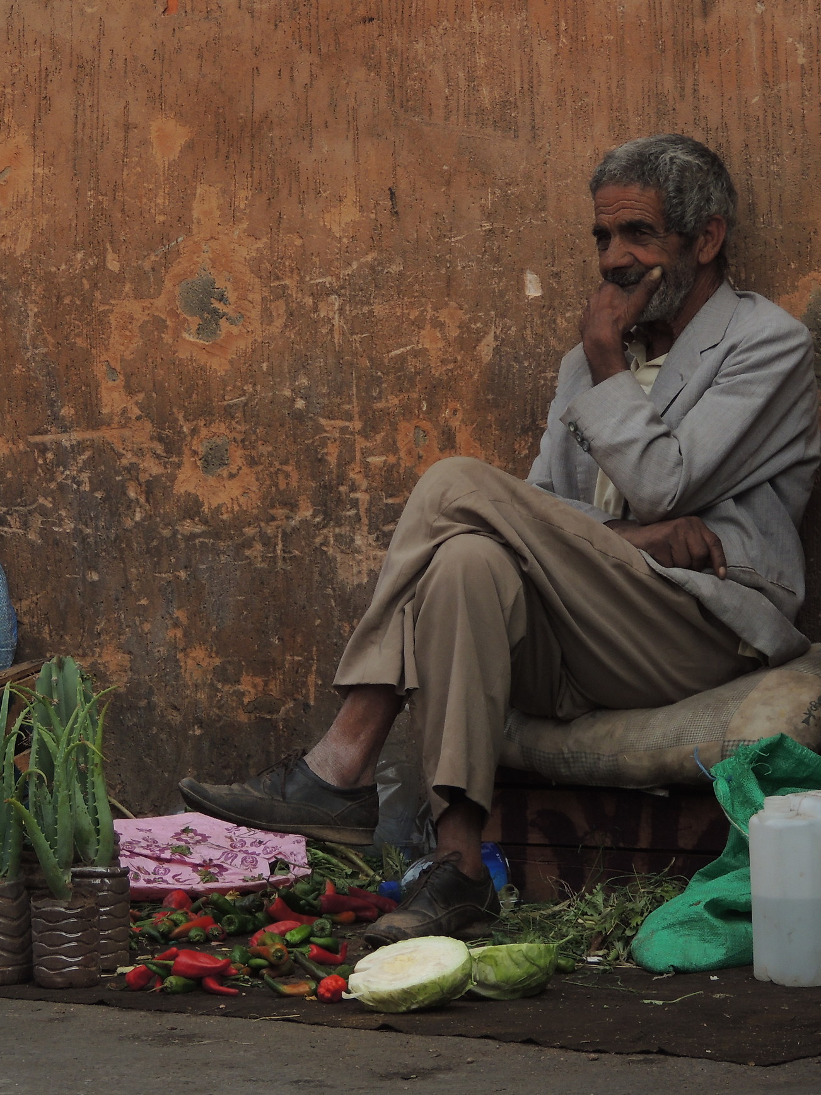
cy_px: 548
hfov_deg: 4.8
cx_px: 368
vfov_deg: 6.4
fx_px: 9835
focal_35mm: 311
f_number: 4.6
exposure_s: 1/200
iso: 100
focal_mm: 40.1
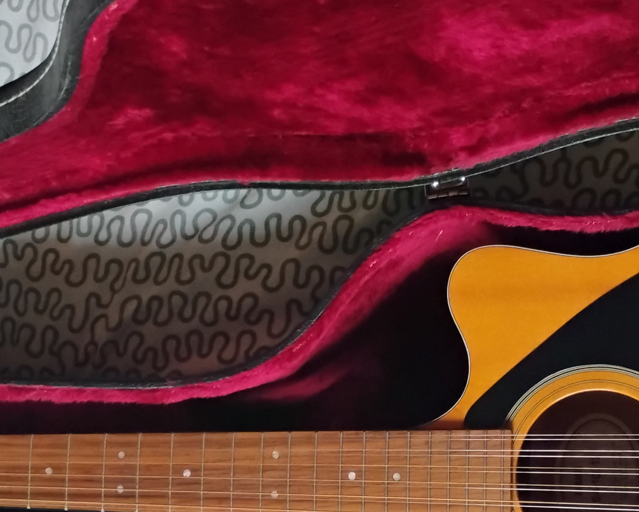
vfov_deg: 17.9
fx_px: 1627
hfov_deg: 22.2
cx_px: 357
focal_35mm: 86
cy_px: 307
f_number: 1.8
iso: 1225
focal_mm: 4.26
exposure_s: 1/50
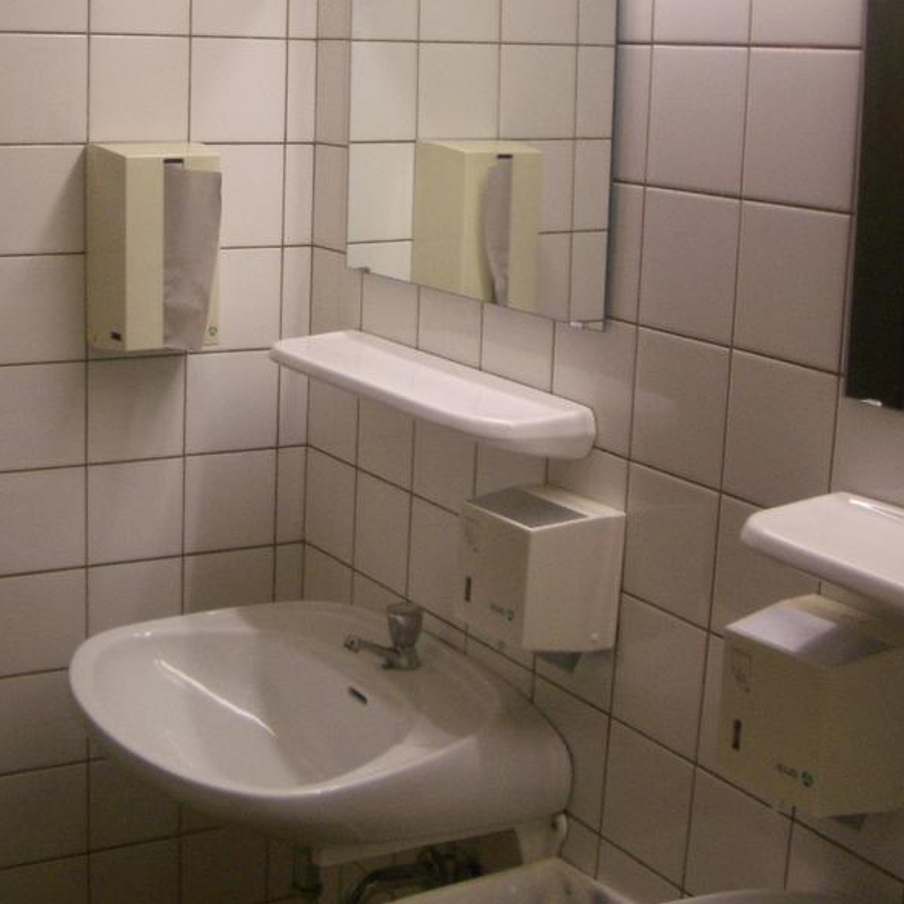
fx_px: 1595
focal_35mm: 54
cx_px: 291
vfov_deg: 31.6
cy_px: 396
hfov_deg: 31.4
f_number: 2.6
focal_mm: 5.8
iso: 100
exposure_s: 1/80
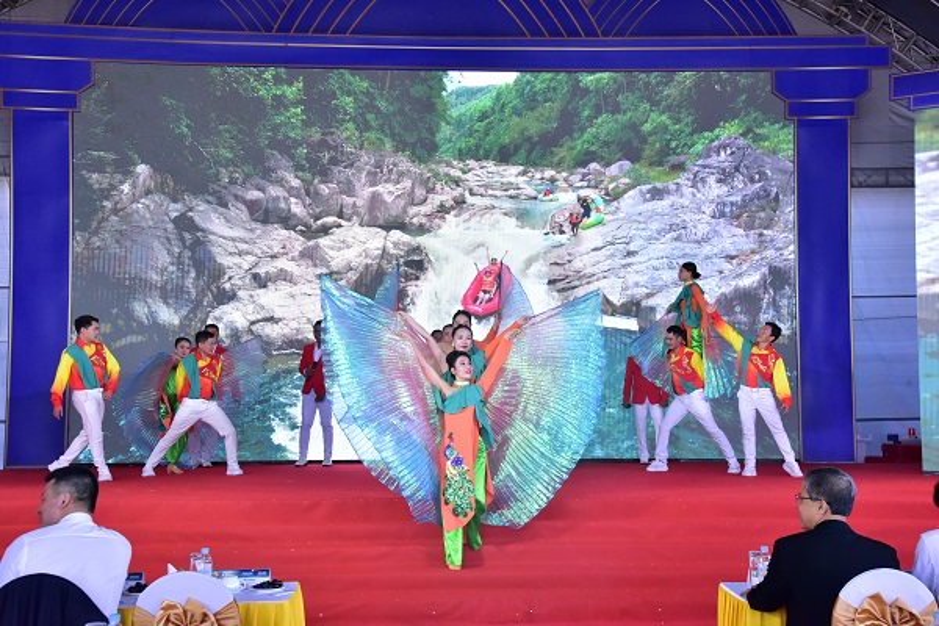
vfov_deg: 27.0
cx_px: 470
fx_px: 1304
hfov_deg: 39.6
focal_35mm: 50
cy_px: 313
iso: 3200
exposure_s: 1/500
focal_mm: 50
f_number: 9
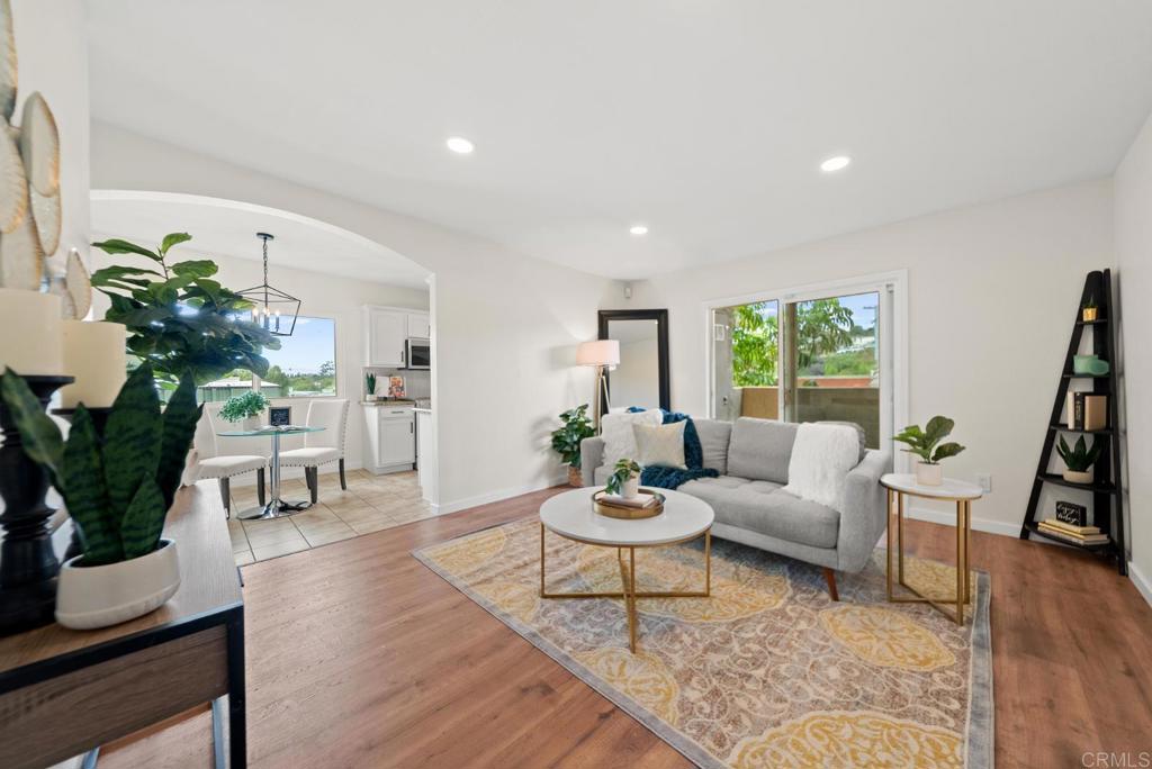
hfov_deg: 112.6
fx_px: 384
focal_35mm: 12
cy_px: 384
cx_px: 576
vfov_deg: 90.1
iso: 250
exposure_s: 1/2
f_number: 7.1
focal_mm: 12
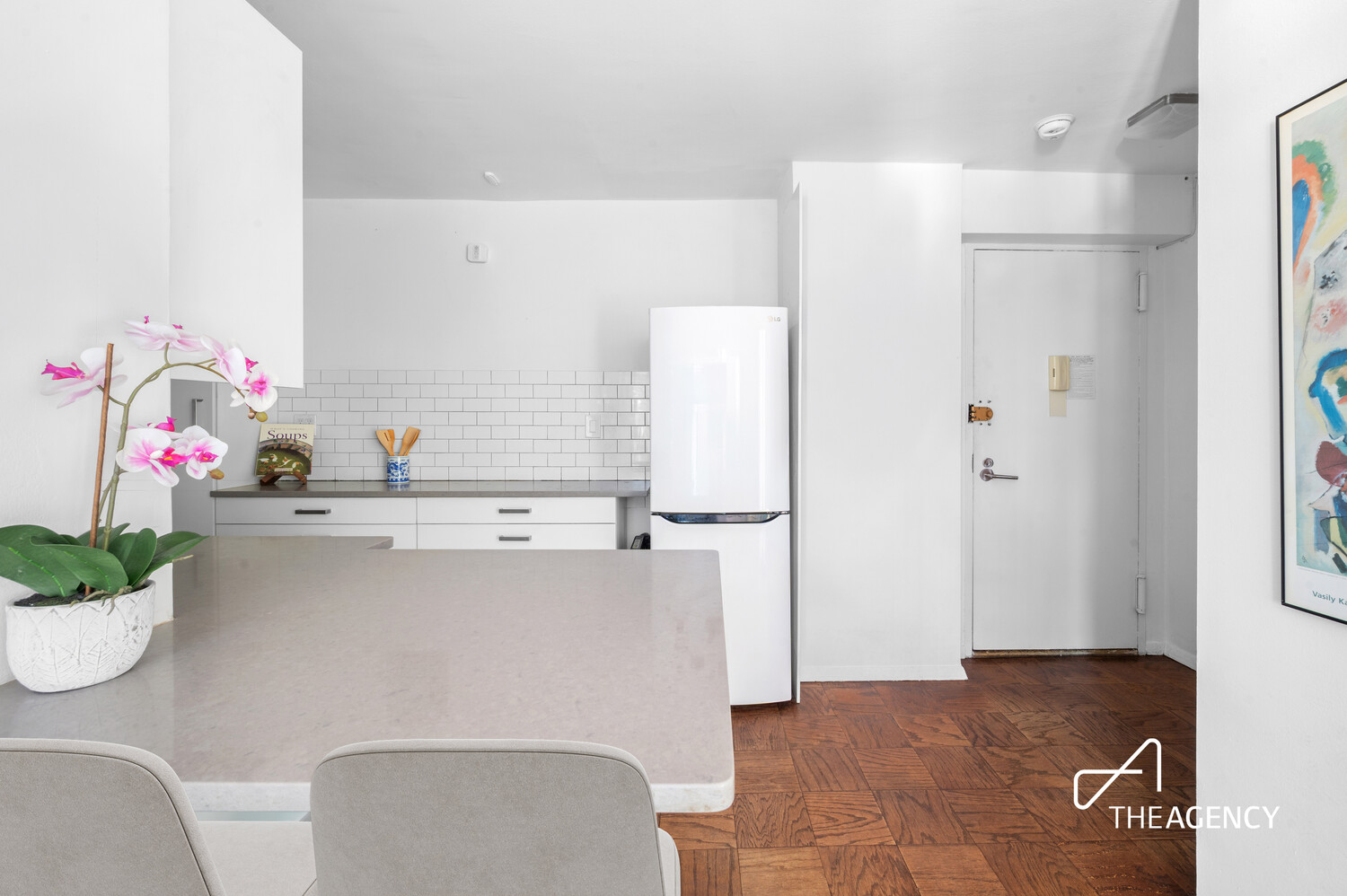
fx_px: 523
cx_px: 674
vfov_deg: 81.1
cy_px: 448
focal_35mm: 14
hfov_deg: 104.3
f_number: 13
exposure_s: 15
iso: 400
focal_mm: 14
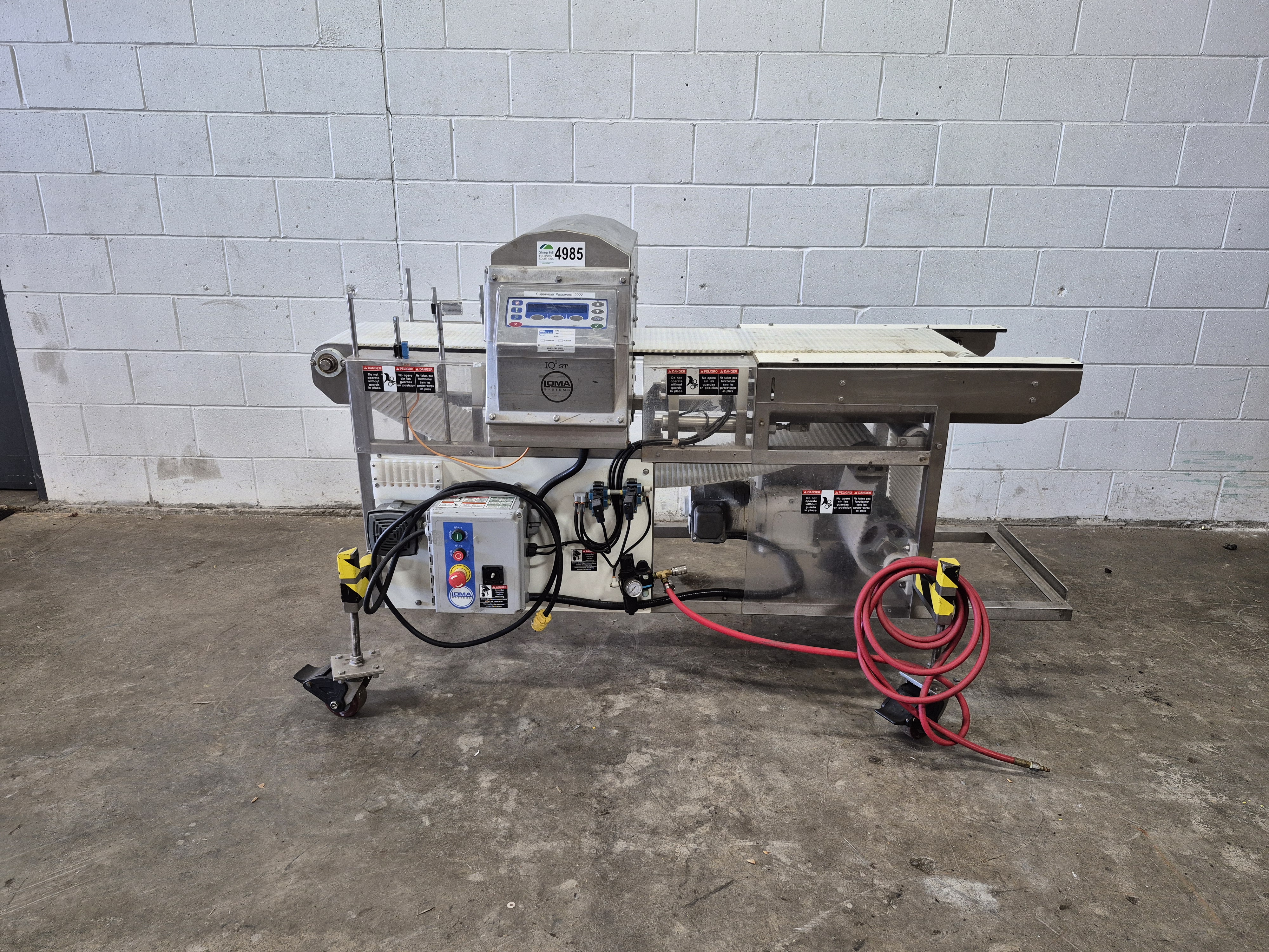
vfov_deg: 58.9
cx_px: 634
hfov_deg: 73.9
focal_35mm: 23
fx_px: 843
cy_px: 476
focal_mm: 5.4
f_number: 1.8
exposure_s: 1/120
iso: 200
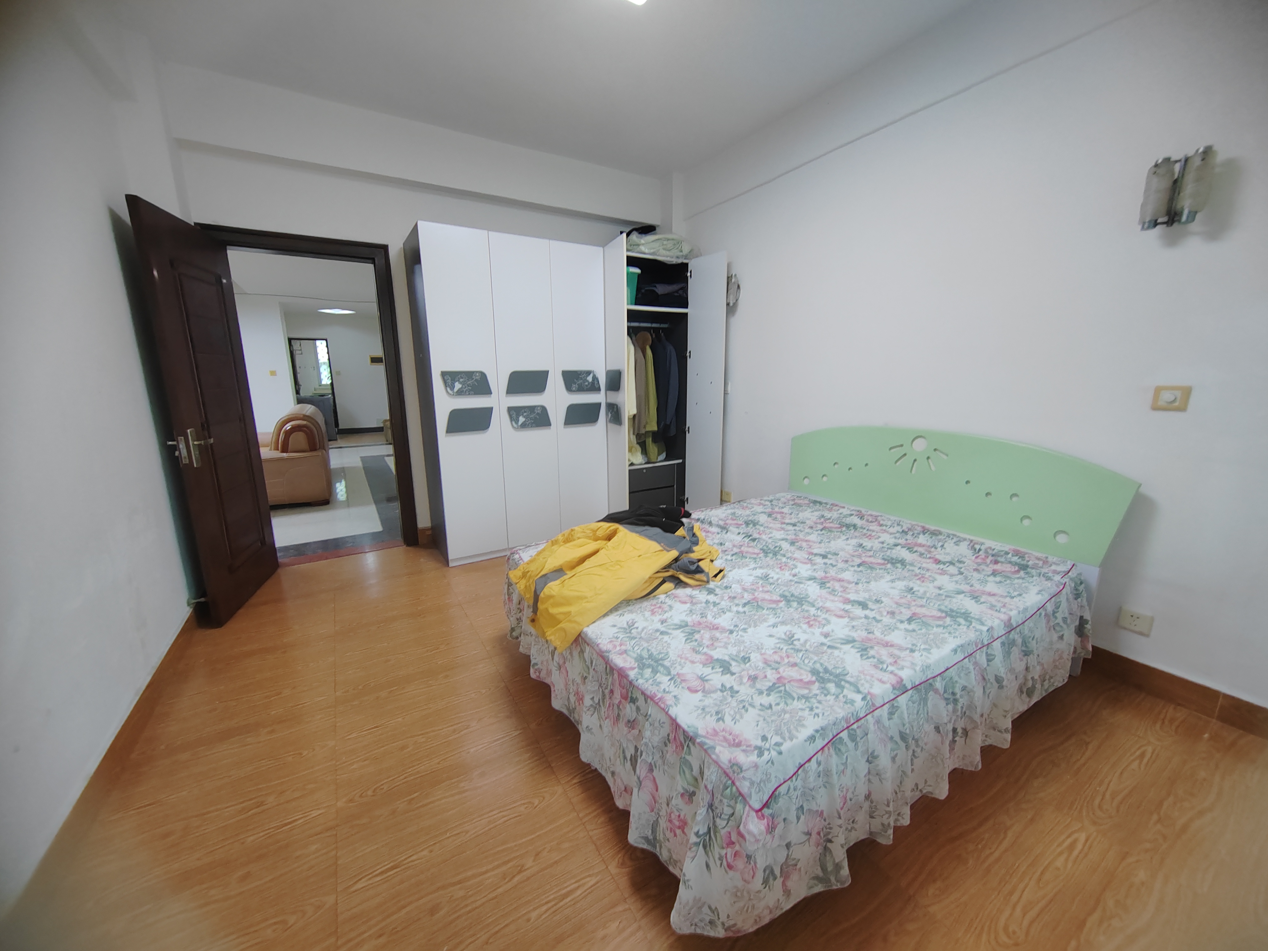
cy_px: 476
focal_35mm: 13
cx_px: 634
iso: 800
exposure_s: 1/50
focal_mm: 2.16
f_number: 2.2
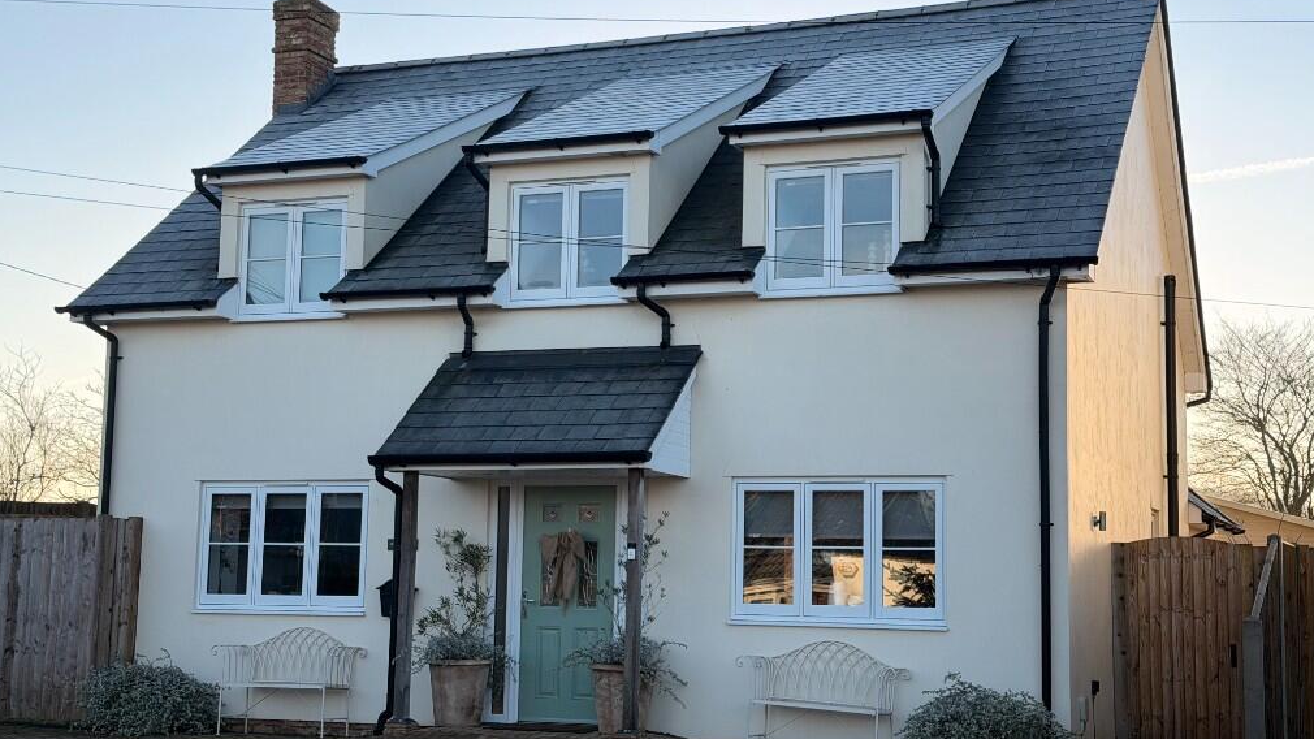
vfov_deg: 22.6
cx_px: 660
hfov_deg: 39.2
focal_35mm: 53
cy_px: 376
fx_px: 1847
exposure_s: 1/1377
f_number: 1.78
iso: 80
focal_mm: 6.76
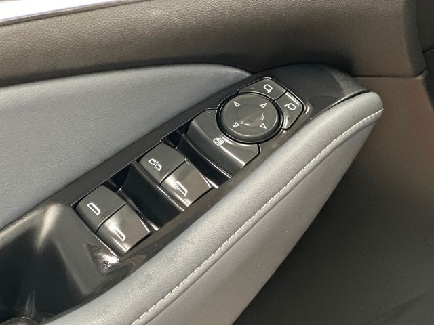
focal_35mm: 77
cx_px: 217
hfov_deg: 25.3
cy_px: 162
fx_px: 965
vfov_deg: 19.1
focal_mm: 9
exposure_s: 1/15
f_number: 2.8
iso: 640
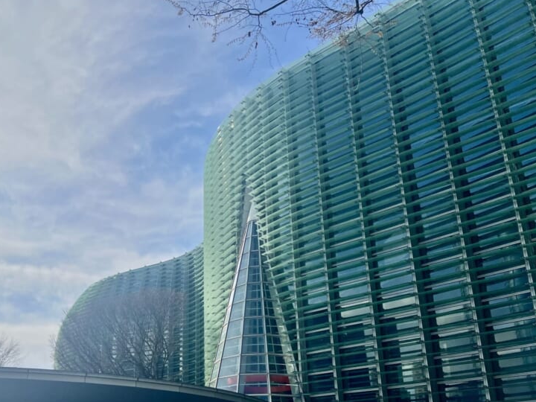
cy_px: 280
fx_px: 573
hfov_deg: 49.4
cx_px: 187
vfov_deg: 38.1
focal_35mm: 37
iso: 50
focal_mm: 5.7
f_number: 1.5
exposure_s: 1/11364
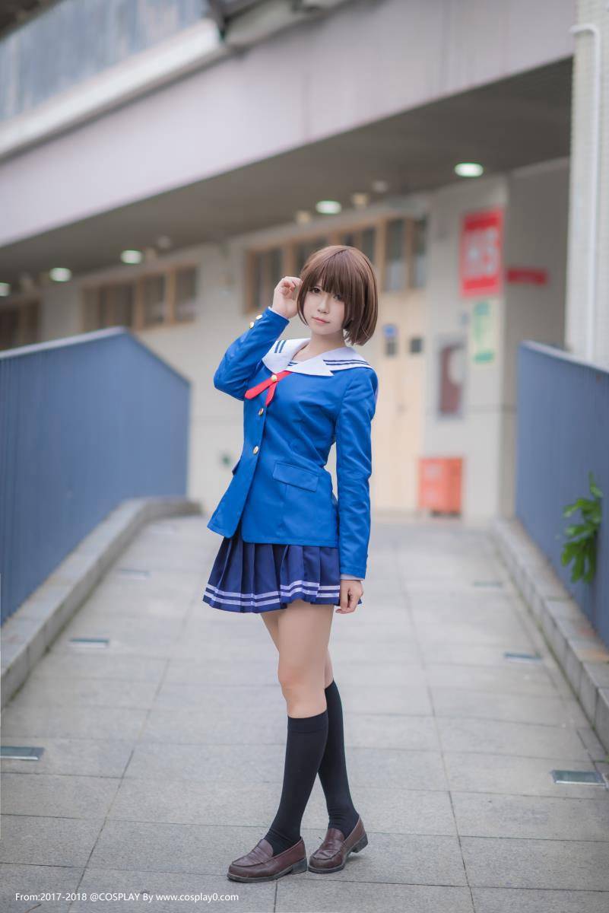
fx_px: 2155
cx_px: 304
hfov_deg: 16.1
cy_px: 456
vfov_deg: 23.9
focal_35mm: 85
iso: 320
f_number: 2
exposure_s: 1/200
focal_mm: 85
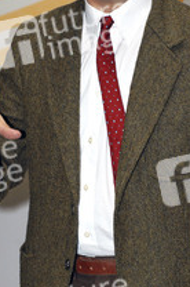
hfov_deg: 5.9
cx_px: 102
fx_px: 1835
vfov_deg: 8.9
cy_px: 105
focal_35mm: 231
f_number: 5
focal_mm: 80
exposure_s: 1/100
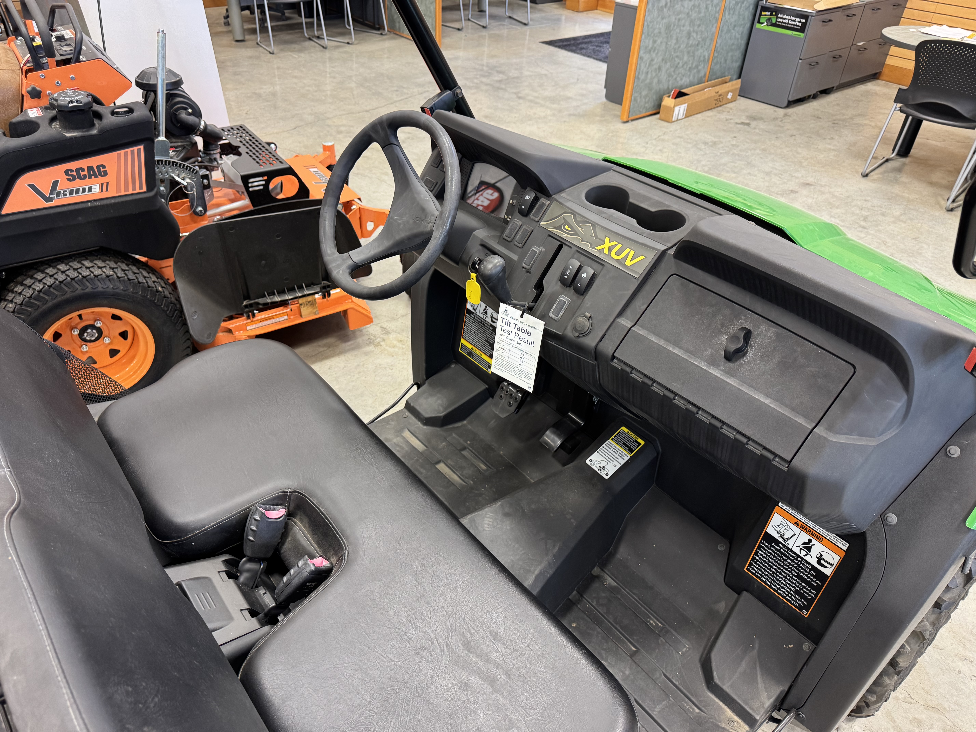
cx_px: 488
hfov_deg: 71.6
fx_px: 677
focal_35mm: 24
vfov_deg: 56.8
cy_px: 366
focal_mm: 6.76
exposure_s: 1/60
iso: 200
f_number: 1.78
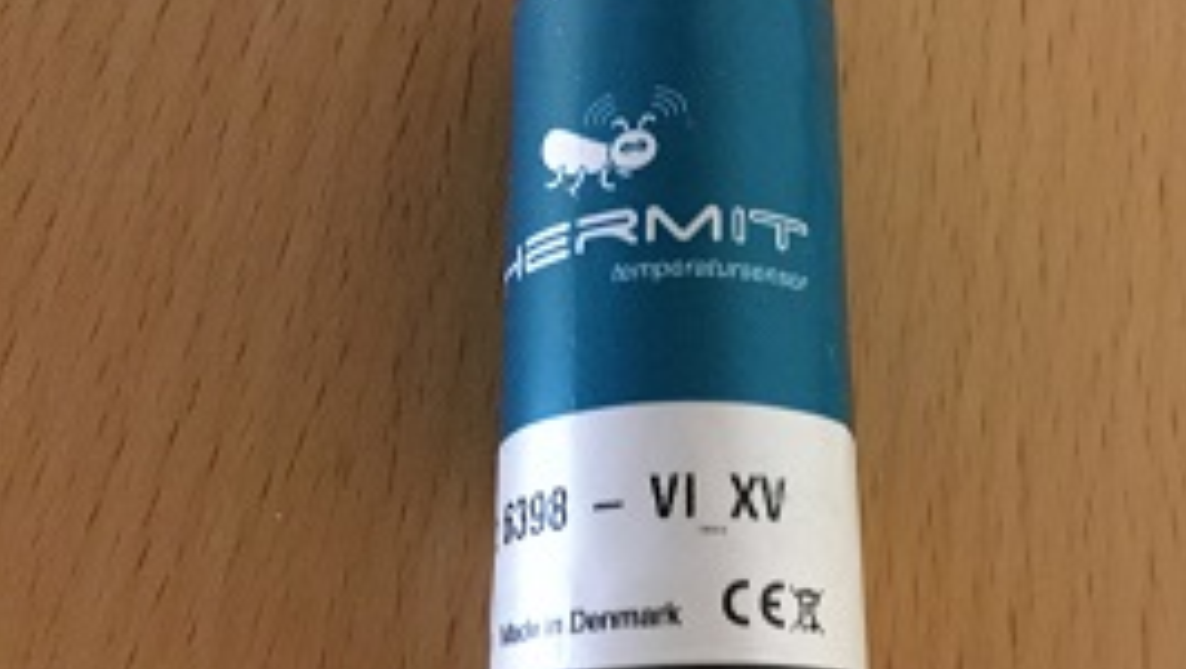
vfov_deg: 26.6
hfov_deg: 44.8
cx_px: 787
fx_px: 1416
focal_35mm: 45
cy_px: 334
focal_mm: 3.3
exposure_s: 1/17
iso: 640
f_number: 2.4
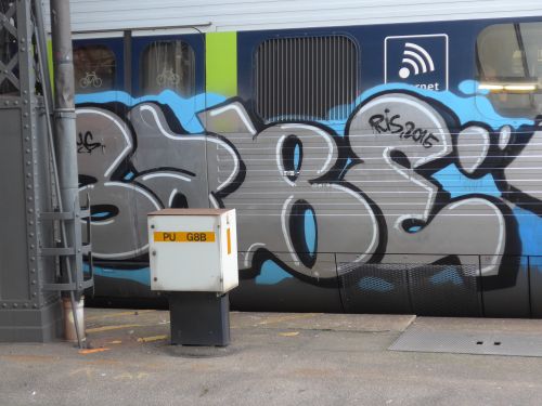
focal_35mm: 70
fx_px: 1096
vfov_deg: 21.0
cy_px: 203
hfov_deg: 27.8
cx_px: 271
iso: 250
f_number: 4.1
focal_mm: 14.2
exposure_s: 1/80
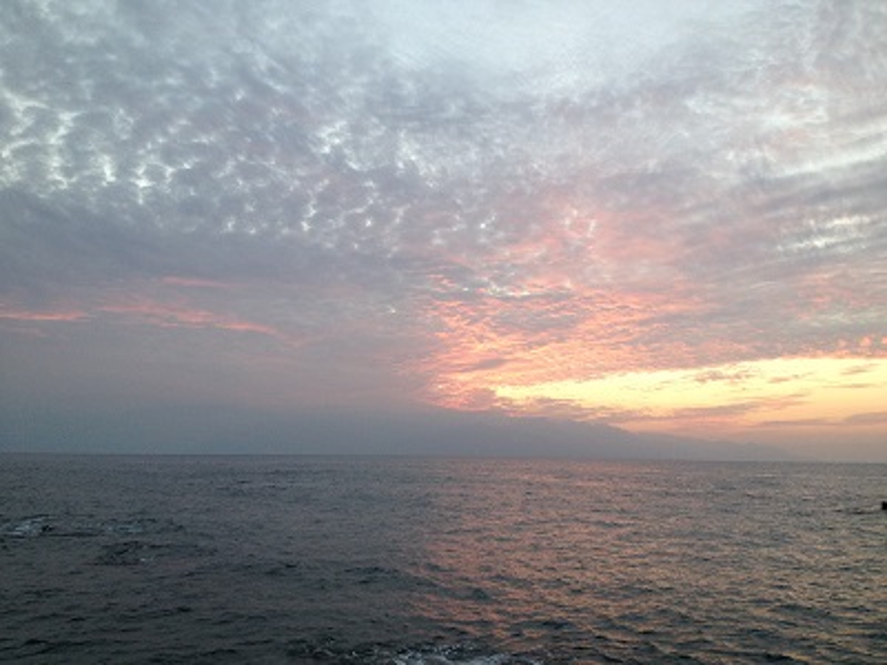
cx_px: 444
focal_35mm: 35
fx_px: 897
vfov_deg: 40.7
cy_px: 332
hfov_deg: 52.6
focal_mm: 4.28
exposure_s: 1/60
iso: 64
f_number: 2.4
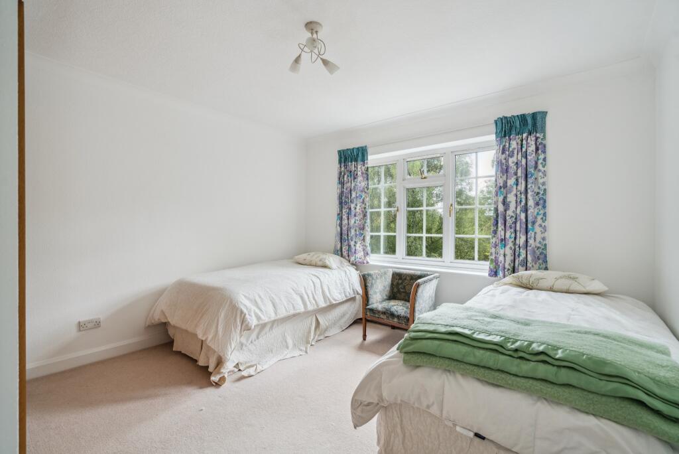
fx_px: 302
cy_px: 227
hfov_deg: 96.7
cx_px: 340
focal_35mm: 16
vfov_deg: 73.8
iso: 640
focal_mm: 16
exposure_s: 1/30
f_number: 6.3
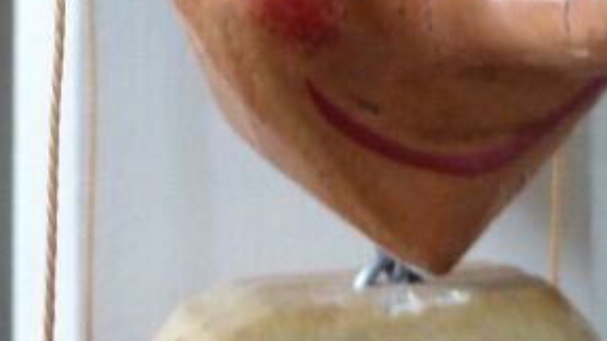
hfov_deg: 25.0
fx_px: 1368
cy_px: -96
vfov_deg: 13.7
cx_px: 234
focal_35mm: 85
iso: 400
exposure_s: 1/50
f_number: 3.3
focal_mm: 4.3
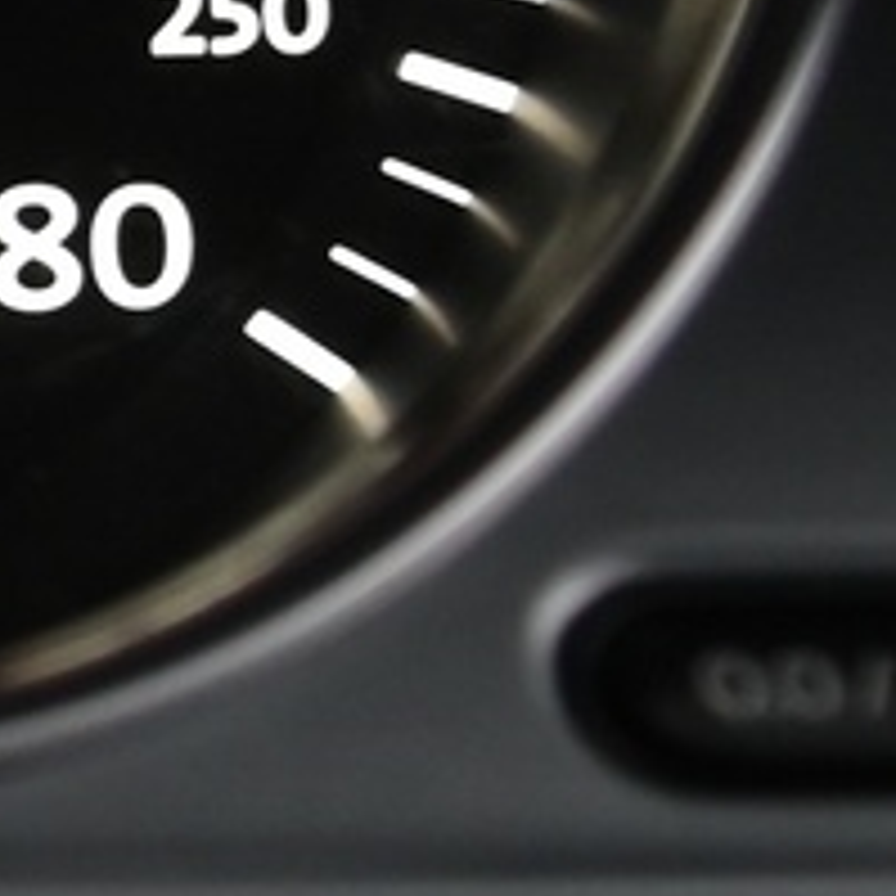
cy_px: -90
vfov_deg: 5.0
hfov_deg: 4.6
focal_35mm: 347
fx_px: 10162
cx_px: -2616
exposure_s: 1/25
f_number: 4
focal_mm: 50
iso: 2000
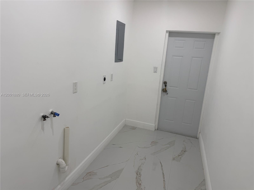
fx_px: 176
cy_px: 95
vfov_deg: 56.8
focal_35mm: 24
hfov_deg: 71.6
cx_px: 127
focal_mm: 6.76
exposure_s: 1/121
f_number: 1.78
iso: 64
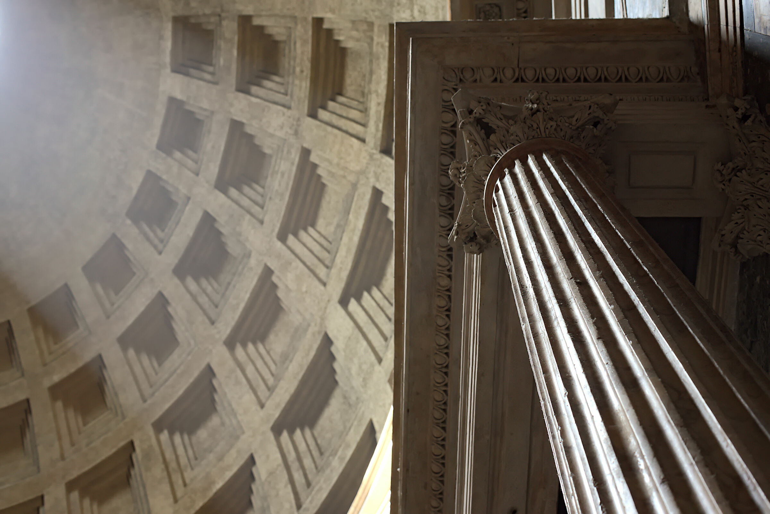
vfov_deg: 27.0
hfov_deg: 39.6
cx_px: 385
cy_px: 257
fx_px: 1070
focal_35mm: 50
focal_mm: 50
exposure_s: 1/80
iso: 400
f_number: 5.6
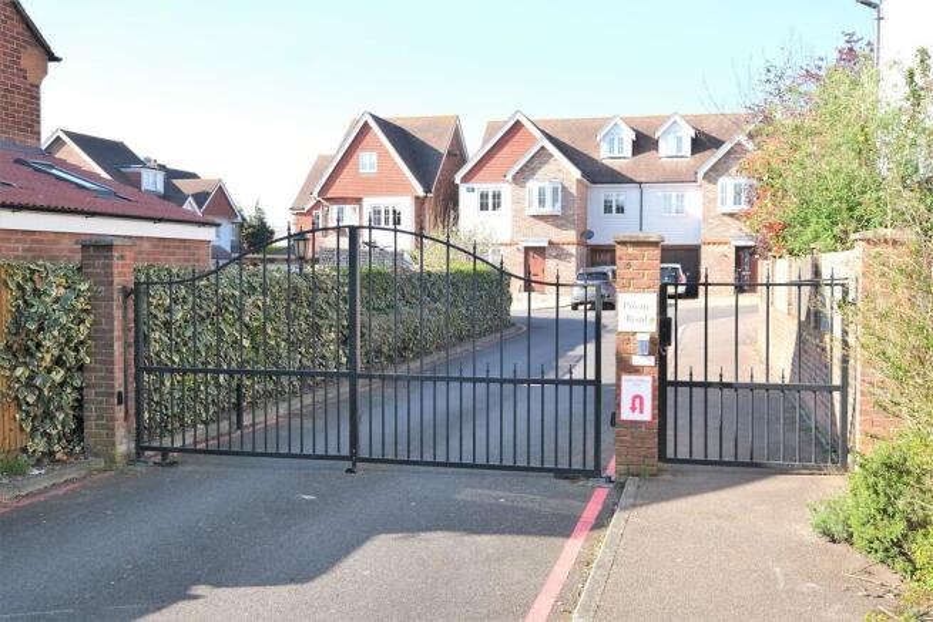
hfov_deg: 53.1
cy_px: 311
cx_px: 466
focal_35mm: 36
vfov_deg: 36.9
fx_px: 933
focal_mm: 24
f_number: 5.6
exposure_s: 1/150
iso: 160
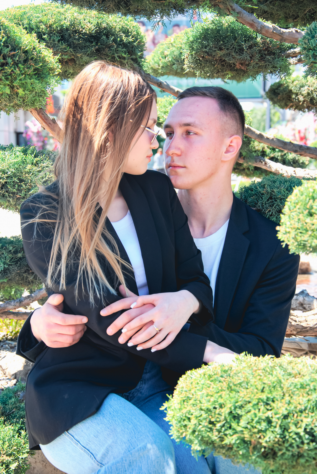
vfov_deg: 27.0
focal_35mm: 75
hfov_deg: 18.2
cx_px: 158
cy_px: 237
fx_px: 988
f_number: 5.6
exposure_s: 1/50
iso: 100
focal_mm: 50
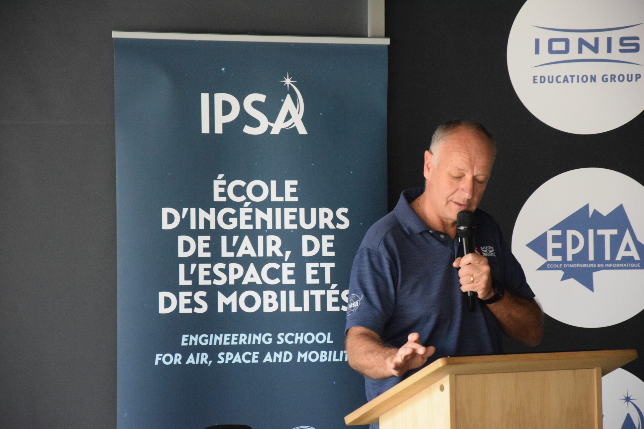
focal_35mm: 158
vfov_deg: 8.7
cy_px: 214
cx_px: 322
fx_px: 2817
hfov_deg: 13.0
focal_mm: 105
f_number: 5.6
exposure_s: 1/125
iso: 6400
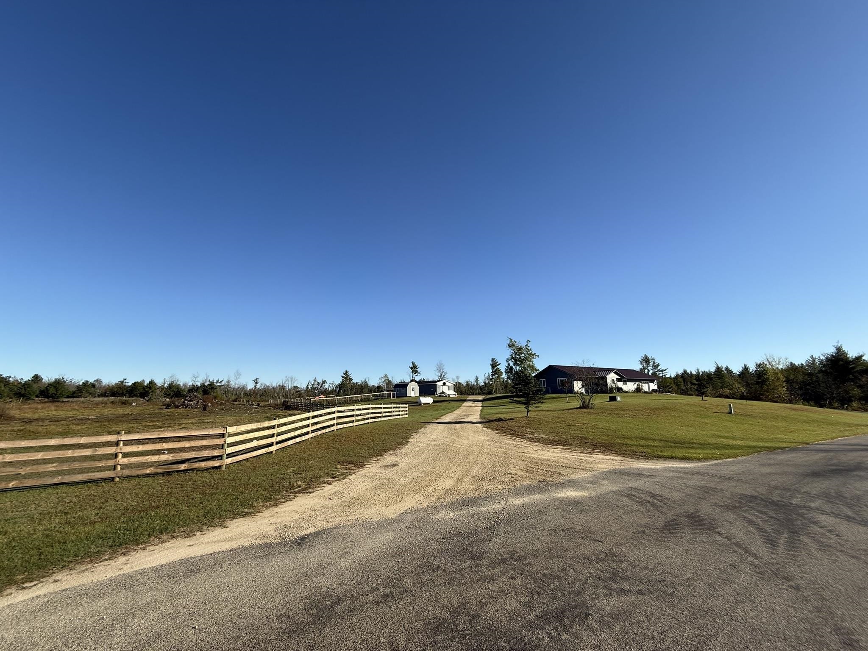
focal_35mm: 14
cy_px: 326
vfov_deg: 85.7
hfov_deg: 102.1
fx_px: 351
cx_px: 434
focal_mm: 2.22
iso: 50
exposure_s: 1/2320
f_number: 2.2
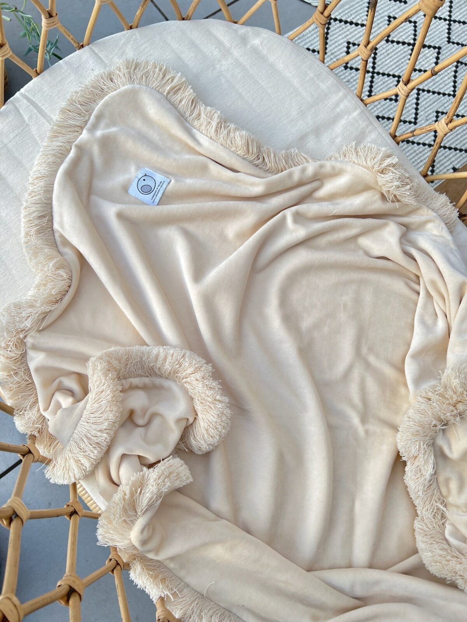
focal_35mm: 26
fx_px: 468
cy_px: 311
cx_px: 234
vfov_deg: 67.3
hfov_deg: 53.1
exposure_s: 1/178
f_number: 1.5
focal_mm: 5.7
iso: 40
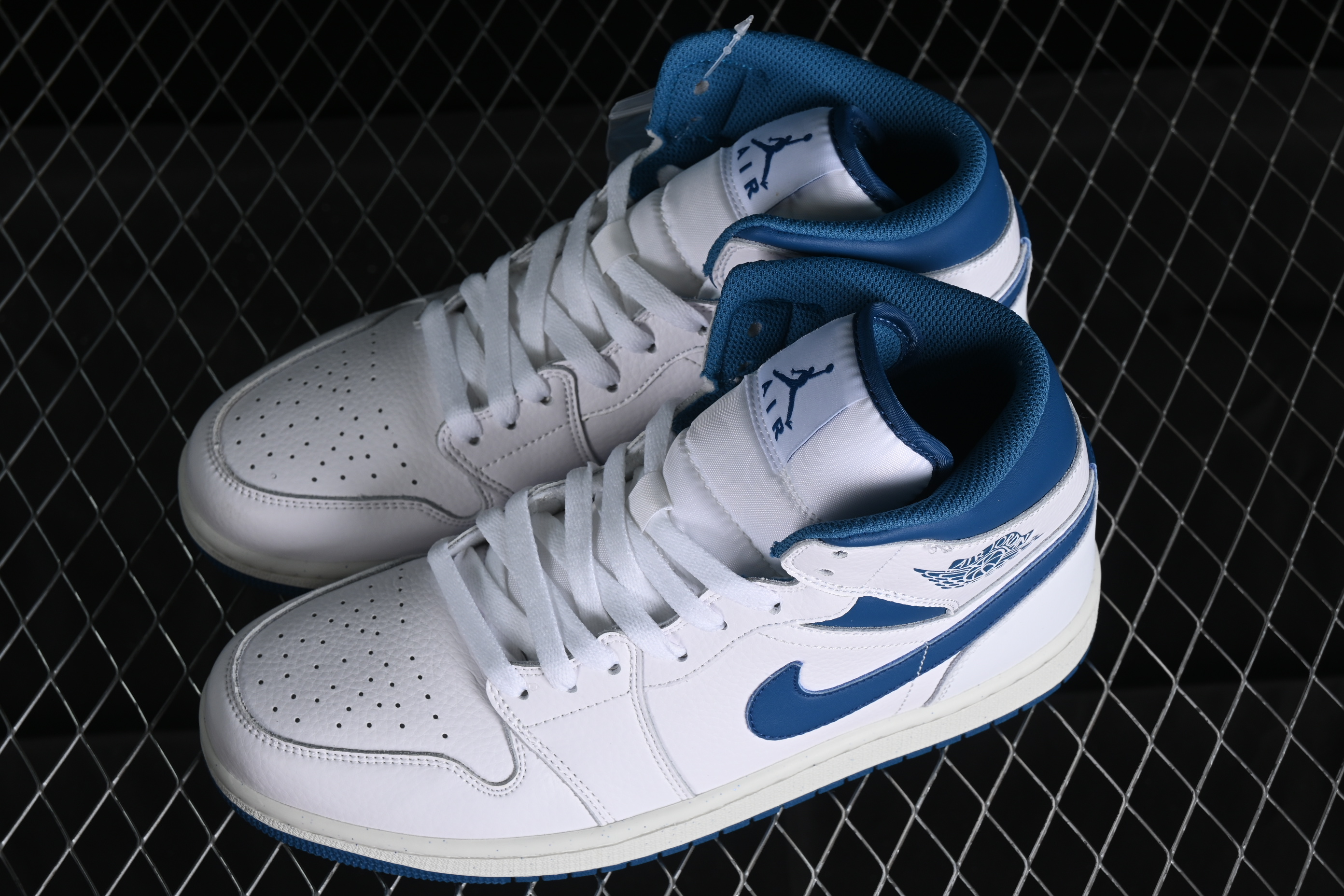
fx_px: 2800
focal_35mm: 75
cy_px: 448
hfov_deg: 27.0
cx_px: 672
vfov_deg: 18.2
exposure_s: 1/60
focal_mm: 50
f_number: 8
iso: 160
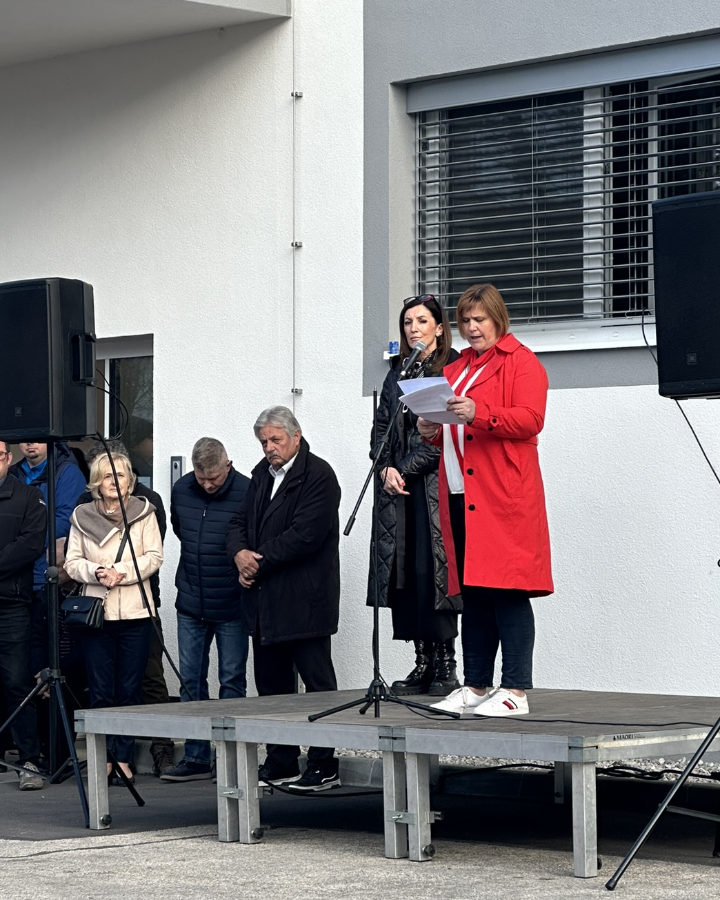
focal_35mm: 118
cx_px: 418
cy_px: 497
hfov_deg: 13.1
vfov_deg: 16.3
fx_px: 3142
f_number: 2.8
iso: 32
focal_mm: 9
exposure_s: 1/146
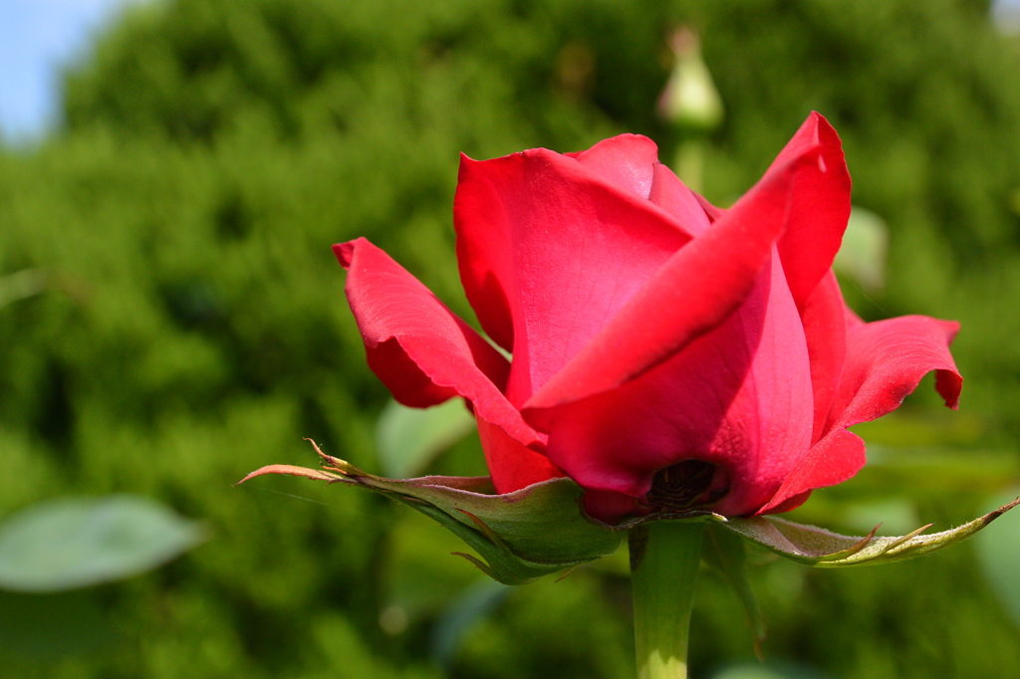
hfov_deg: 41.1
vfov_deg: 28.1
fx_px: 1359
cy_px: 340
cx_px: 510
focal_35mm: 48
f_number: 4
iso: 160
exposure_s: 1/1000
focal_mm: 18
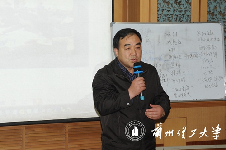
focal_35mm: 52
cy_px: 75
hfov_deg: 38.2
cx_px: 113
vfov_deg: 26.0
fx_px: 326
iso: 1000
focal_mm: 52
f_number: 5
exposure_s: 1/60
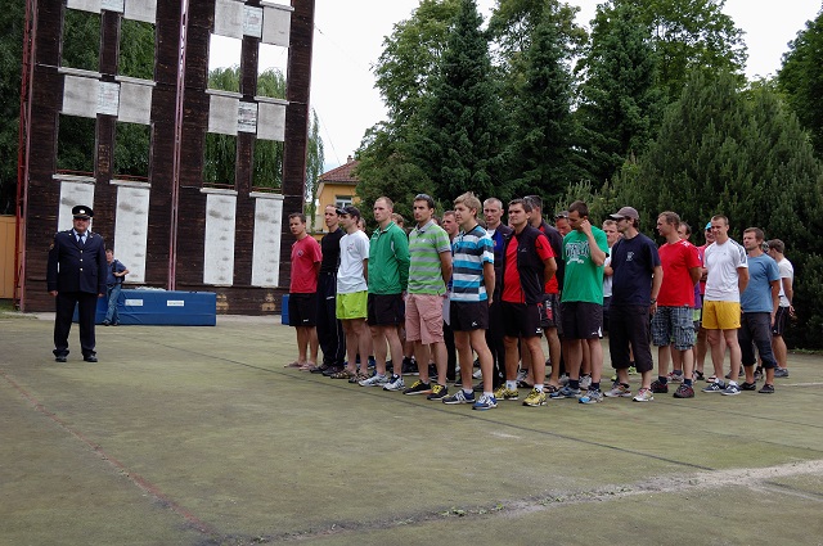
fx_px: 822
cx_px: 412
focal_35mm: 36
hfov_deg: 53.2
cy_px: 273
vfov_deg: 36.8
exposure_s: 1/320
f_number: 6.3
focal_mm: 24
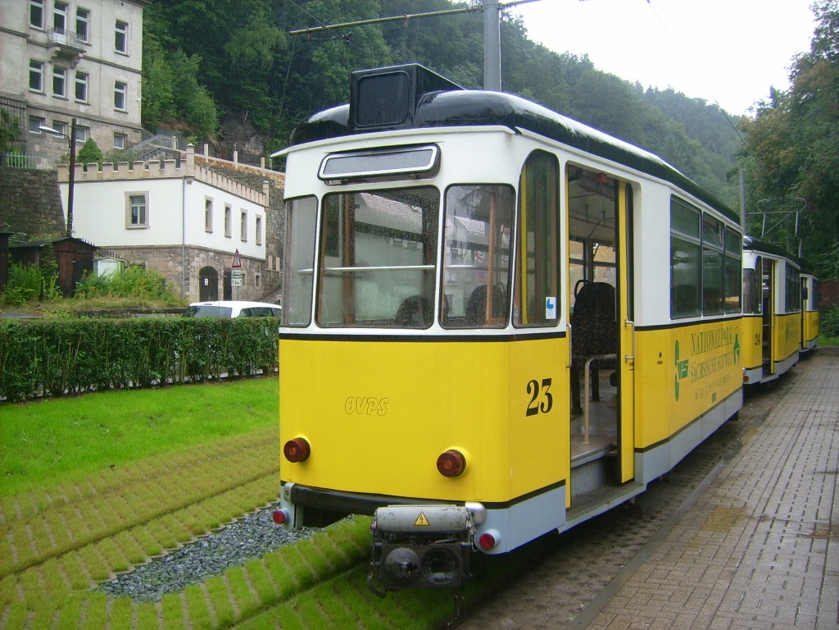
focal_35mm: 35
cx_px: 420
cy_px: 315
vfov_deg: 40.7
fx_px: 848
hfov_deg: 52.6
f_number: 2.8
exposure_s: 1/104
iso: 50
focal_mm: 5.95
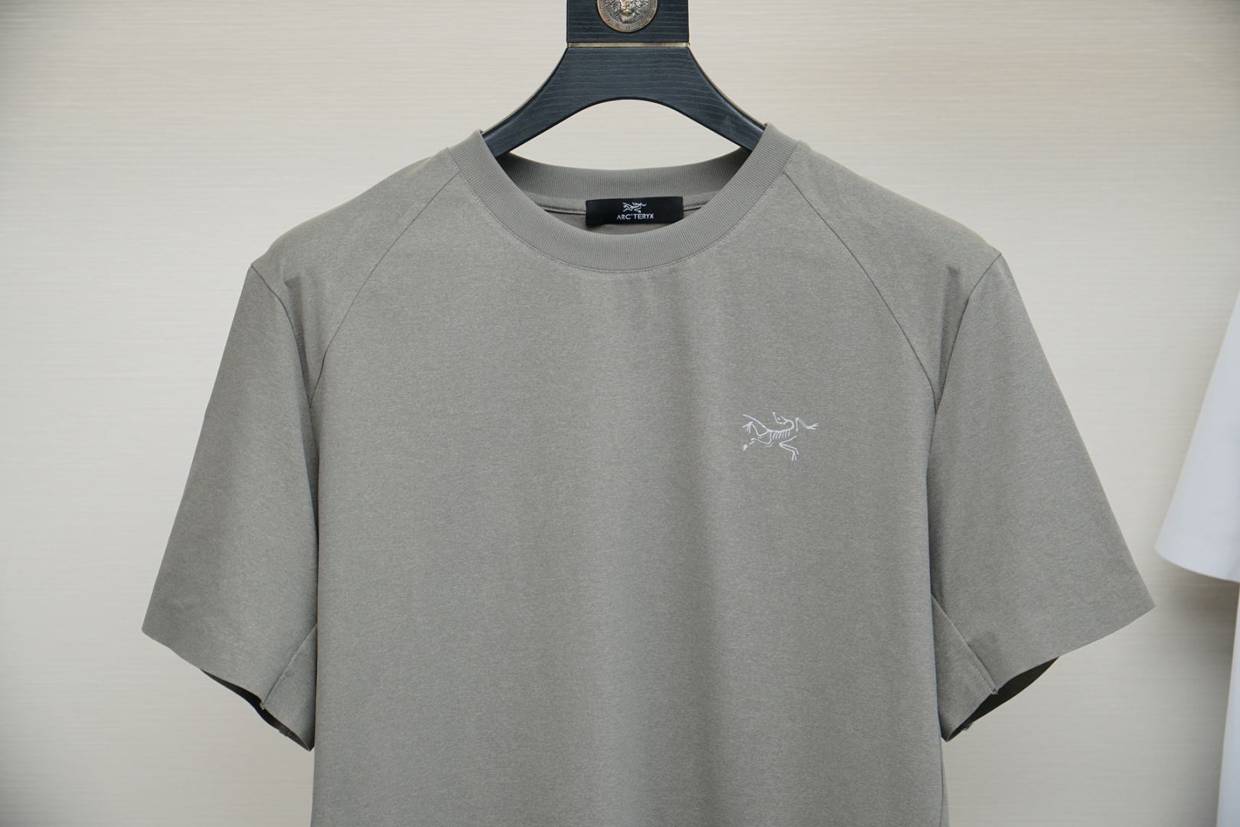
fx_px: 2480
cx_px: 620
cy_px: 414
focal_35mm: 72
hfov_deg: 28.1
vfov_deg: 18.9
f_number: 4
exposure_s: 1/250
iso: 320
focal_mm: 48
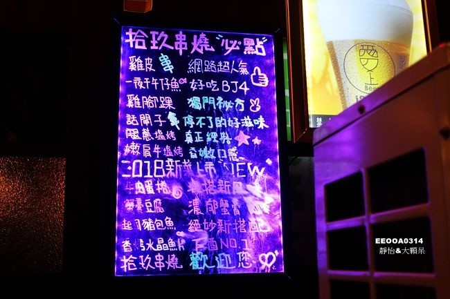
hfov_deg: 45.4
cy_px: 150
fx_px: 537
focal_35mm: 43
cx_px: 225
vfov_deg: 31.2
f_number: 2.8
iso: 500
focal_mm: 15.94
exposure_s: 1/50
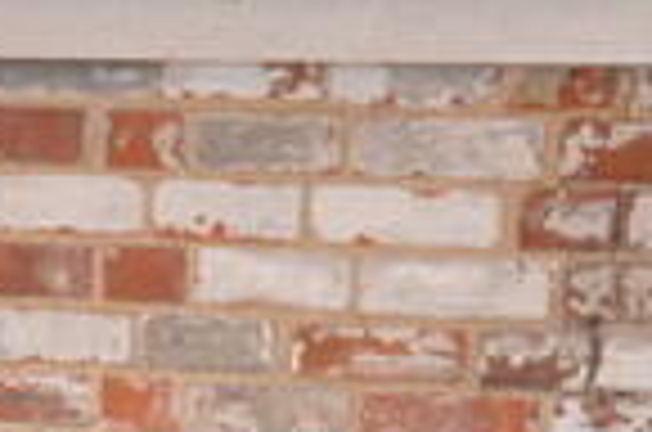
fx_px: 1916
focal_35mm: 106
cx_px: 112
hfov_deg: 19.1
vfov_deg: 11.2
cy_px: 952
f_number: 4.5
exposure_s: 1/80
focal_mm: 10
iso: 400
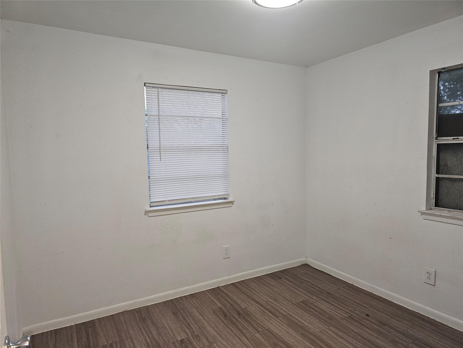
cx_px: 232
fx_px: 308
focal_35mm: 23
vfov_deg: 58.9
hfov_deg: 73.9
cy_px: 174
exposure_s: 1/60
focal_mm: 6.3
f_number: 1.7
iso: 100
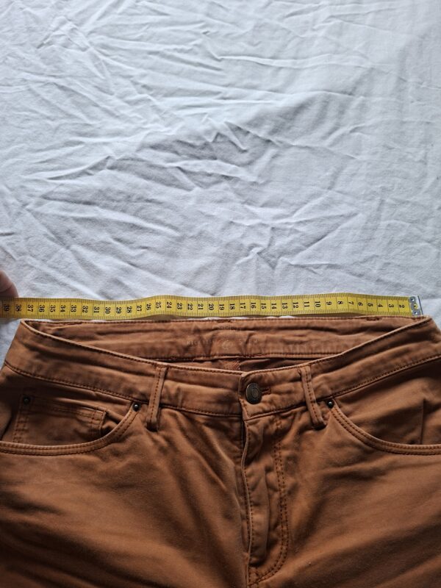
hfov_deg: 58.9
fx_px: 391
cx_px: 220
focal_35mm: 23
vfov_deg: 73.9
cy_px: 294
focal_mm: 5.54
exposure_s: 1/100
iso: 64
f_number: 1.8
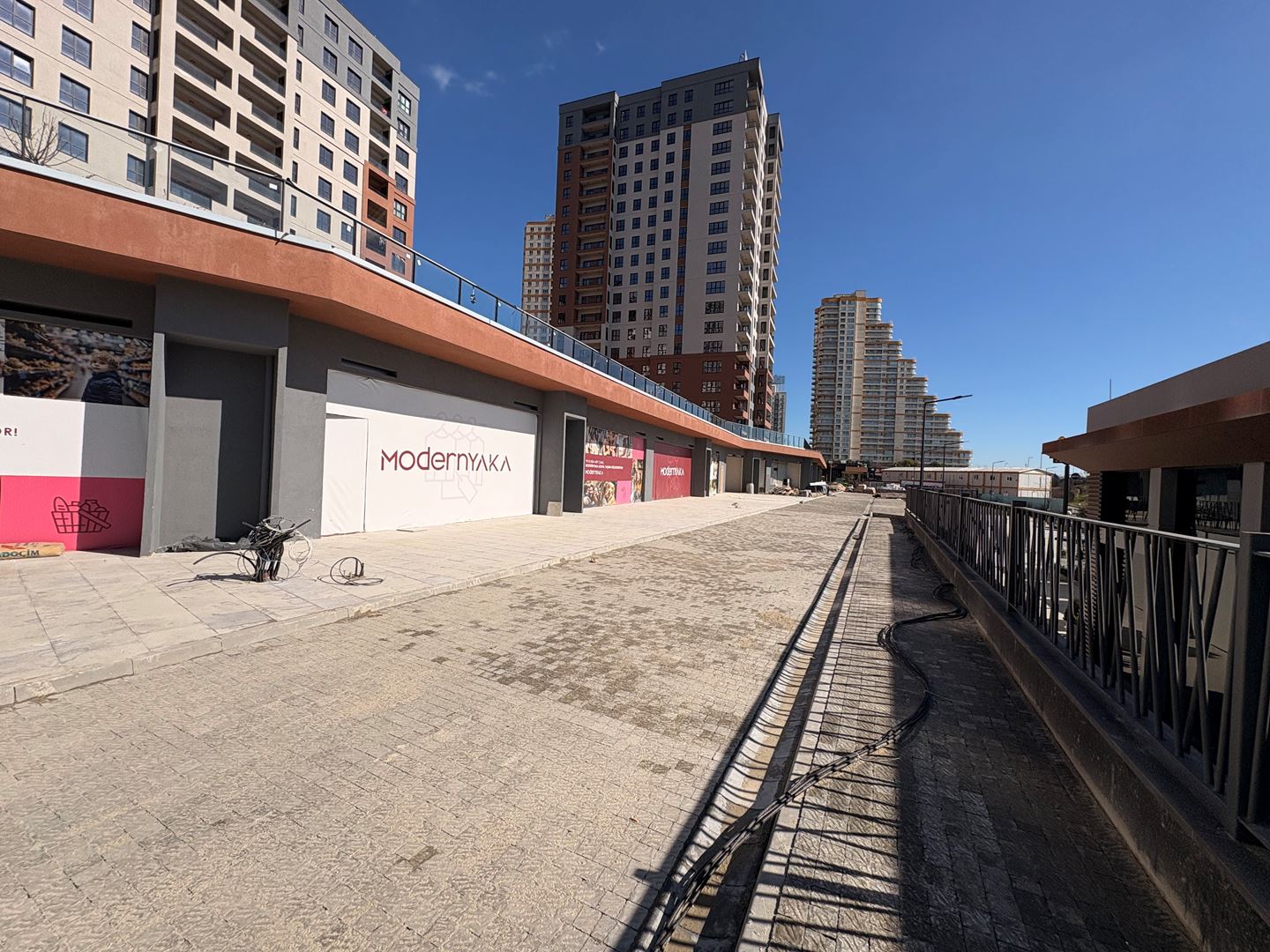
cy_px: 476
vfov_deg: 85.7
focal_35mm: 14
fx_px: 514
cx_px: 635
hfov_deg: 102.1
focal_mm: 2.22
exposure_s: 1/5263
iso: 50
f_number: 2.2
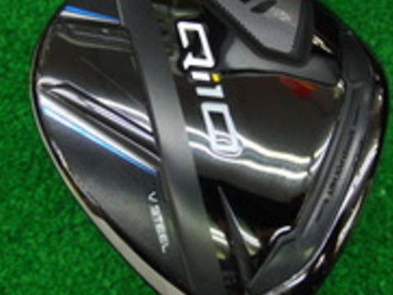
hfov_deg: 38.9
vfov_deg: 29.6
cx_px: 210
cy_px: 130
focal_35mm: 49
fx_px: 556
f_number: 3.6
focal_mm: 6.42
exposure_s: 1/50
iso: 400
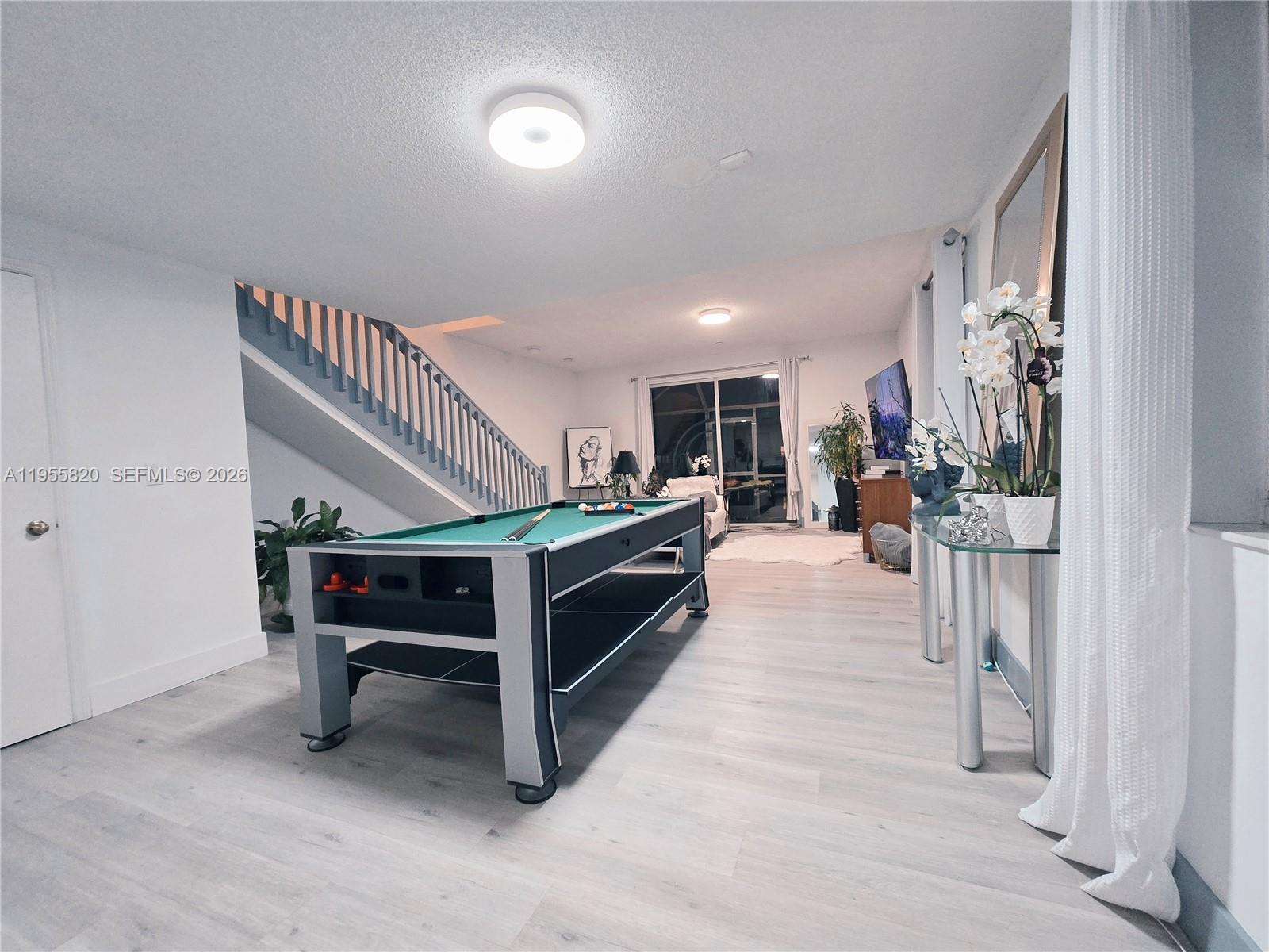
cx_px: 634
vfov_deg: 89.9
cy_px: 476
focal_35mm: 13
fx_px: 477
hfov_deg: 106.2
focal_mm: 2.2
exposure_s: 1/60.2
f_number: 2.2
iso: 640
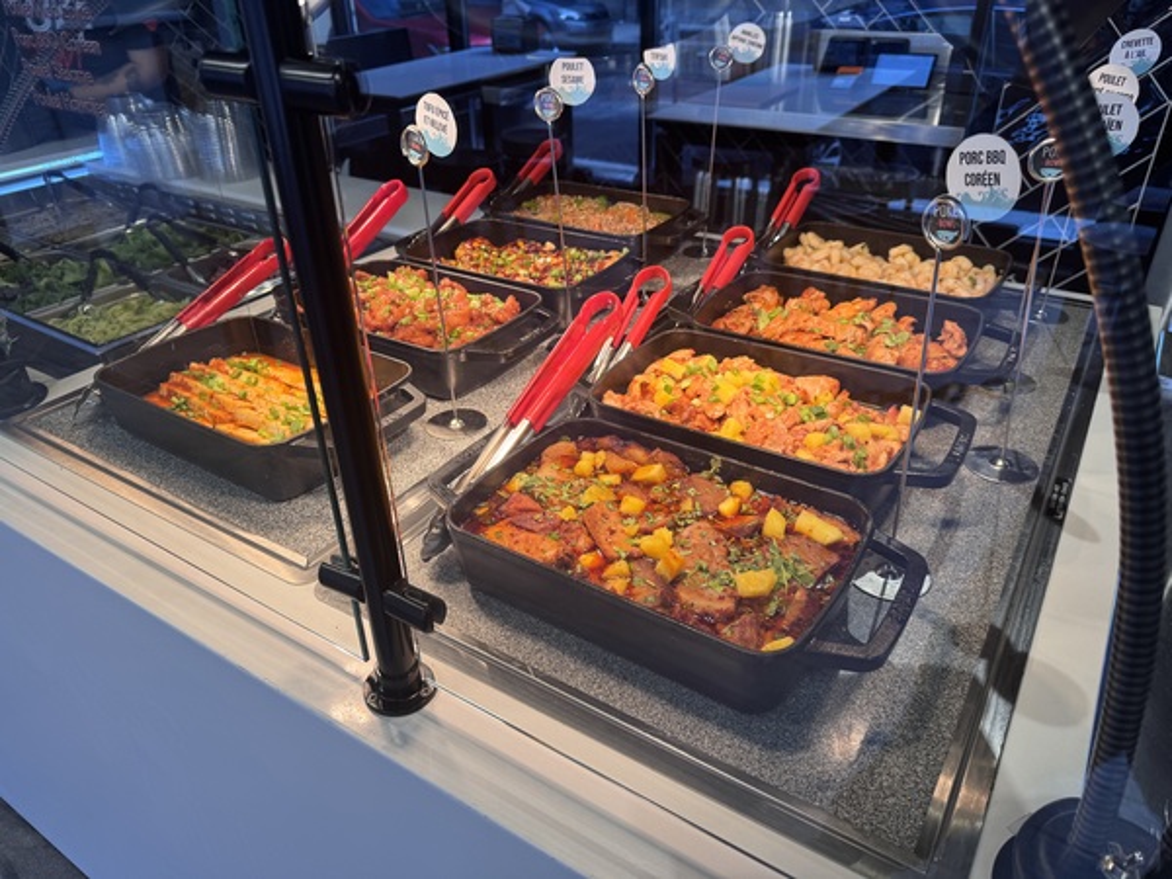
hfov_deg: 71.6
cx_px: 586
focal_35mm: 24
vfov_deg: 56.8
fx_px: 813
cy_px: 440
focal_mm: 6.76
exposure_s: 1/120
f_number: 1.78
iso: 64
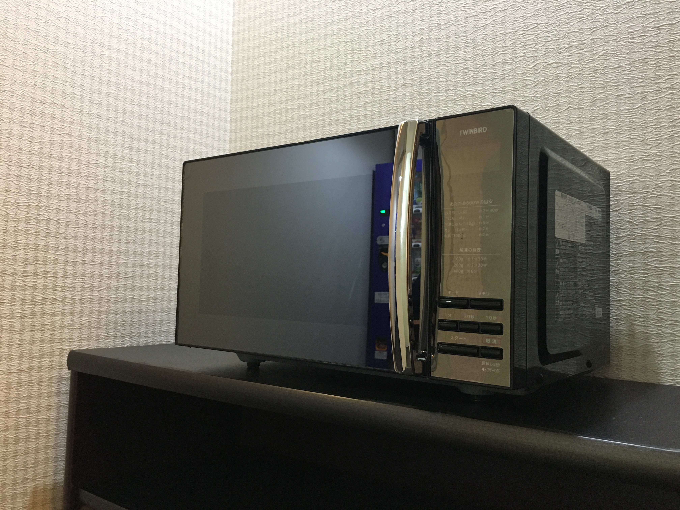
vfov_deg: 48.2
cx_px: 340
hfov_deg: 61.7
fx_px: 570
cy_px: 255
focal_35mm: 29
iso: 200
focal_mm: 4.15
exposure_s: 1/24
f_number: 2.2
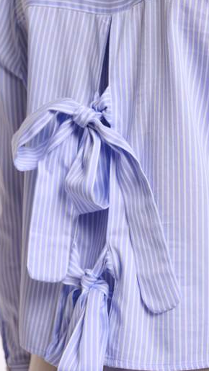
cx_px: 105
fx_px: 1083
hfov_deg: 11.0
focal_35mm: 110
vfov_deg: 19.4
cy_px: 184
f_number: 8
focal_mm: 104
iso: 125
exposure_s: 1/160
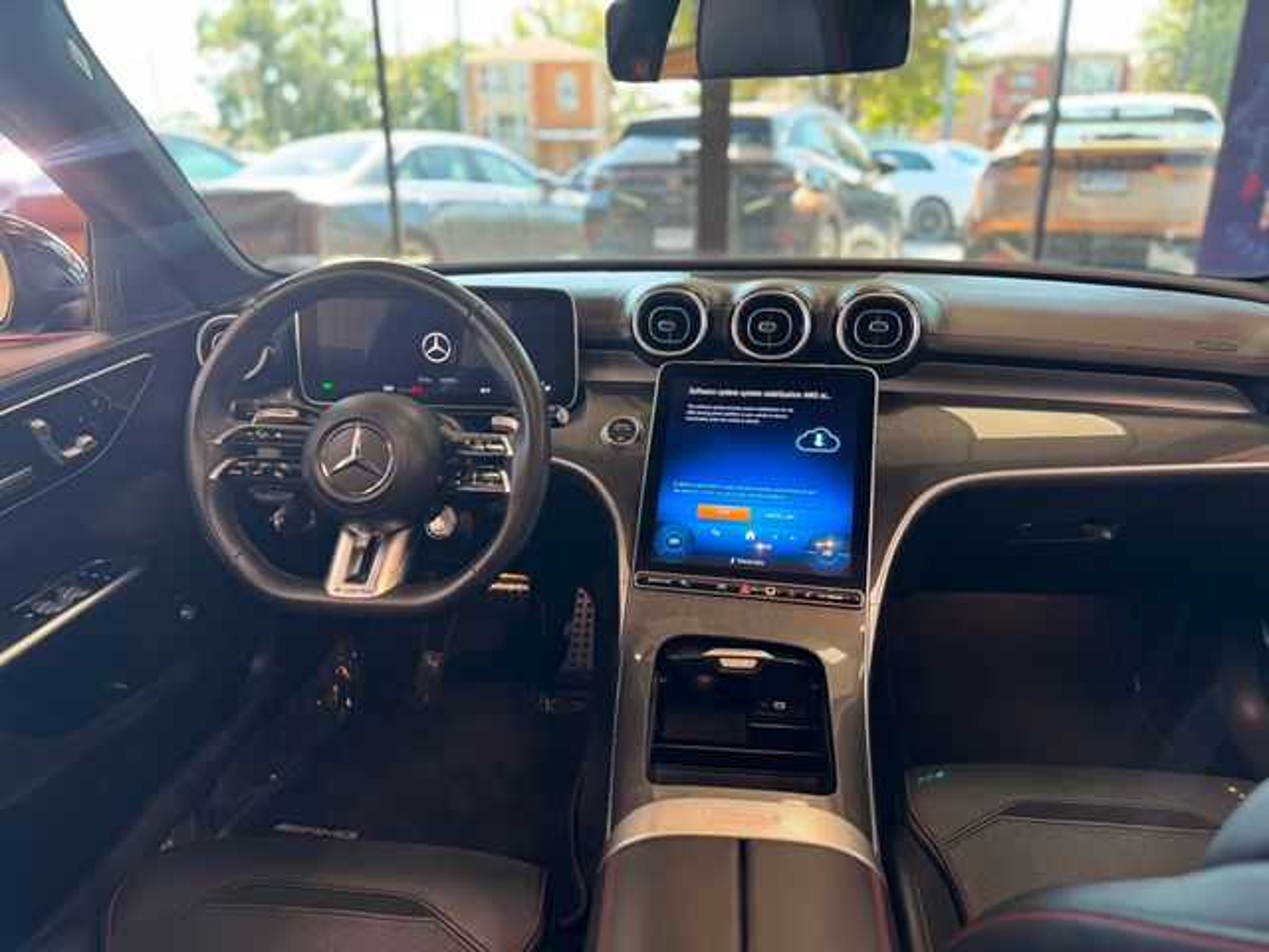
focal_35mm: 24
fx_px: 880
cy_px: 476
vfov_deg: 56.8
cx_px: 634
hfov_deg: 71.6
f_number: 1.78
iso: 100
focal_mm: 6.76
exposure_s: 1/60
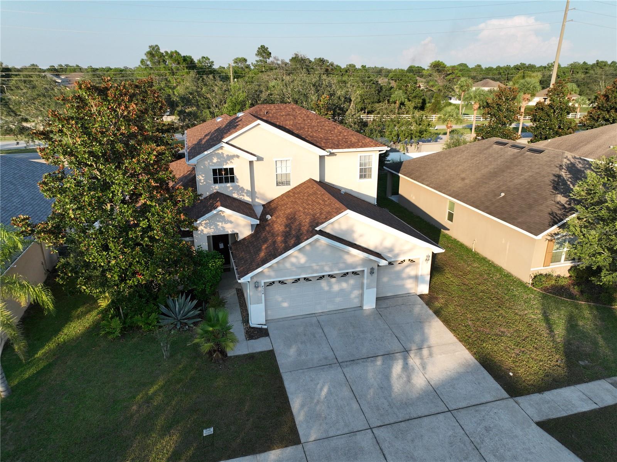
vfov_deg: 56.8
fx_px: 428
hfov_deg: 71.6
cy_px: 231
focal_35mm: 24
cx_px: 308
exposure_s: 1/1000
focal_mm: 12.29
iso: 130
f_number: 2.8
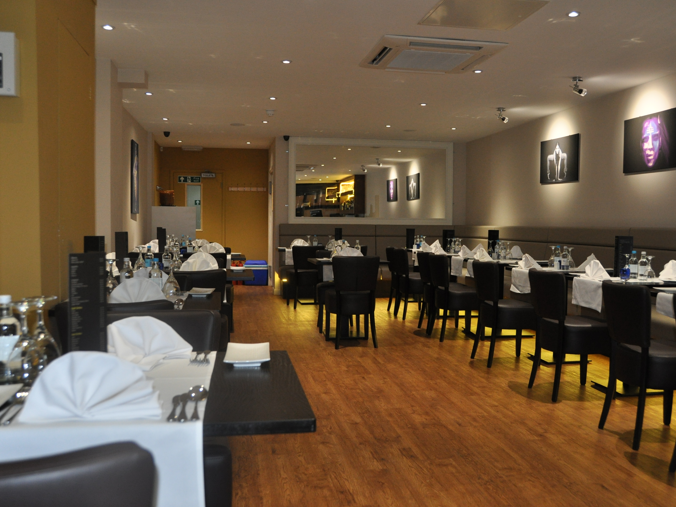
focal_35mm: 33
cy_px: 253
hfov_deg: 55.3
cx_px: 363
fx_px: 644
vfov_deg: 42.9
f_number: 3.5
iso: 800
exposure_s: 1/60
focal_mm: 20
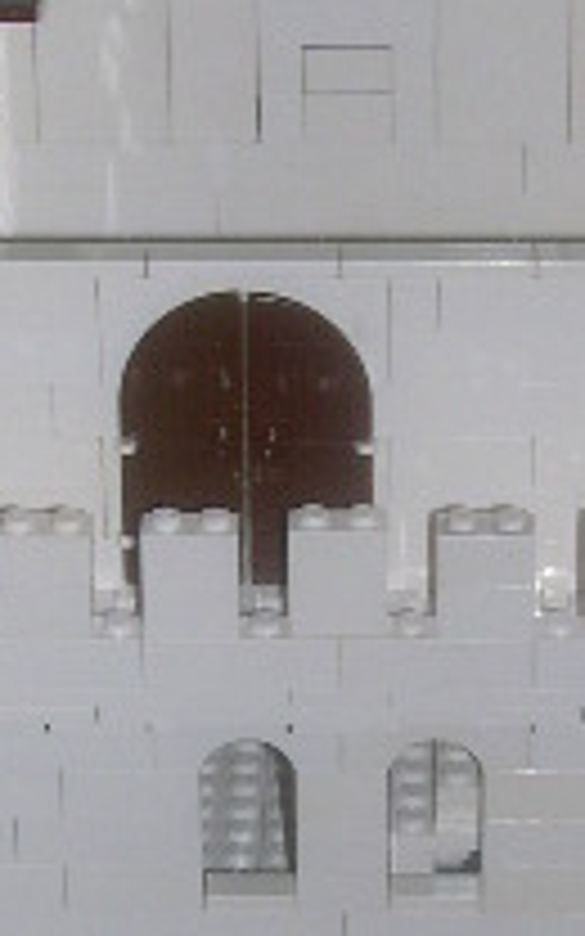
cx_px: 342
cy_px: 630
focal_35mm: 170
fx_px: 4337
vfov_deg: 12.3
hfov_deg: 7.7
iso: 100
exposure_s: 1/60
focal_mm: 11.1
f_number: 3.2
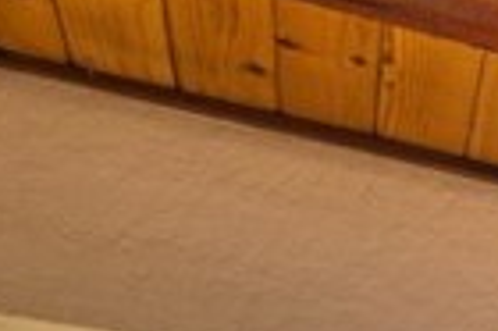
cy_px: 911
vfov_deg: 10.0
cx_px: 1345
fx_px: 1520
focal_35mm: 110
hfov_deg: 12.4
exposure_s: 1/3
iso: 320
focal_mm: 10
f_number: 7.1
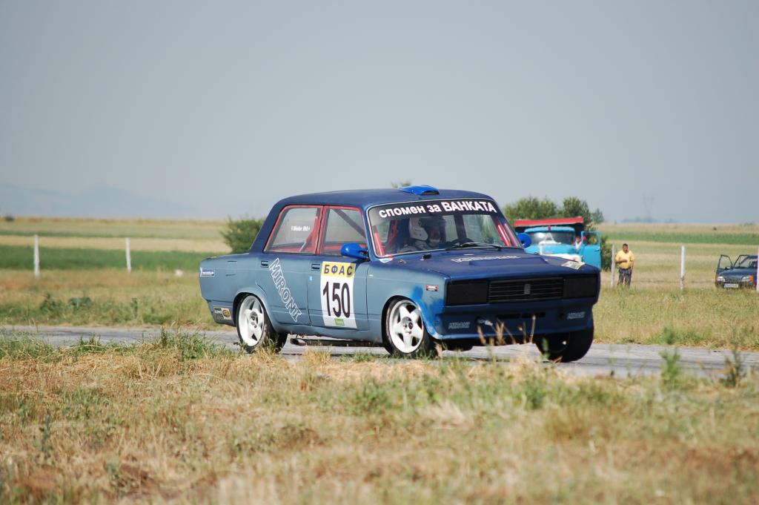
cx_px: 380
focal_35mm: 300
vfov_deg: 4.6
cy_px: 252
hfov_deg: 6.9
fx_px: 6320
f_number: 5.6
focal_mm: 200
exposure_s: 1/1000
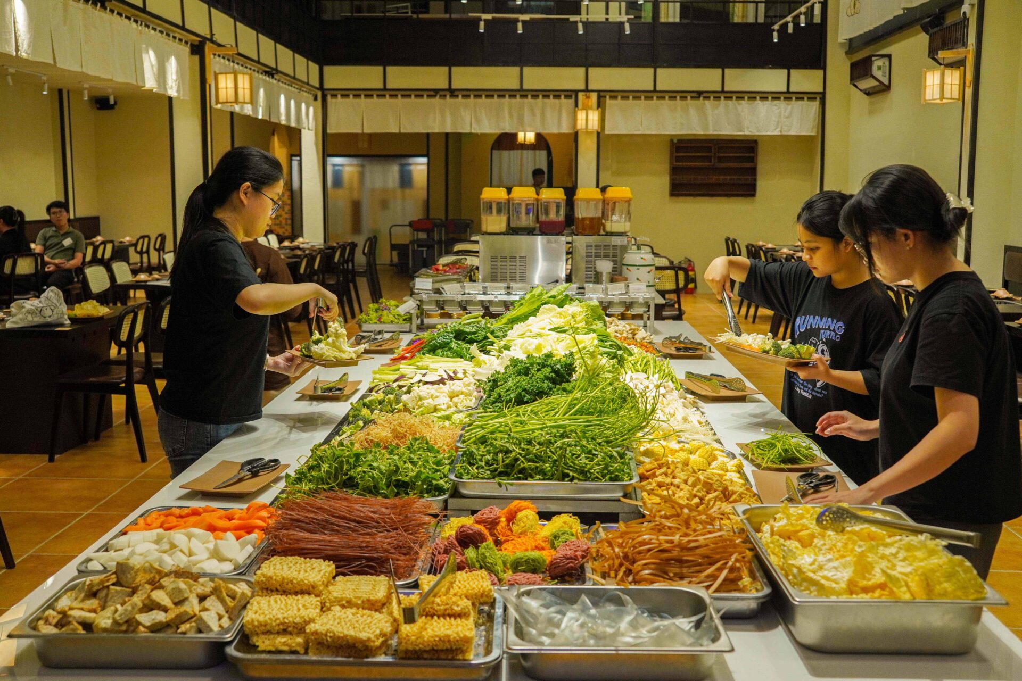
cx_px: 511
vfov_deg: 35.0
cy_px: 340
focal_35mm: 38
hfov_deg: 50.6
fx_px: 1082
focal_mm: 25.4
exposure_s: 1/160
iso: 800
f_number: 5
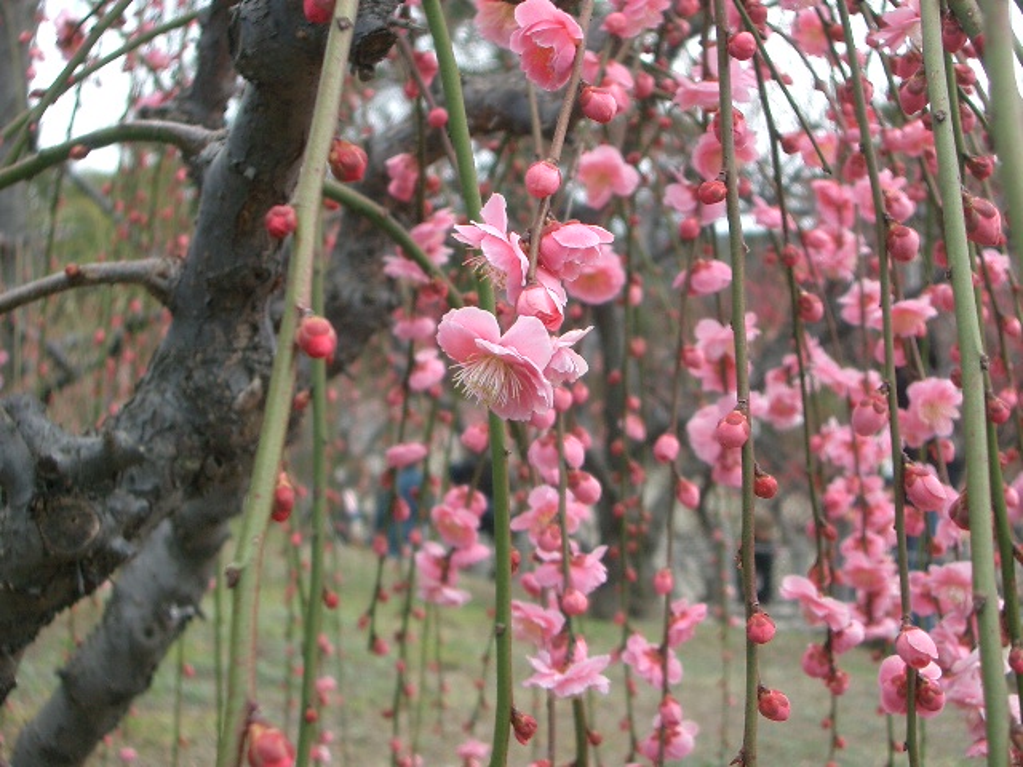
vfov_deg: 23.7
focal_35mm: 62
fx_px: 1832
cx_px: 512
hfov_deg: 31.2
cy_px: 384
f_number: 3.5
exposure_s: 1/200
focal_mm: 10.2
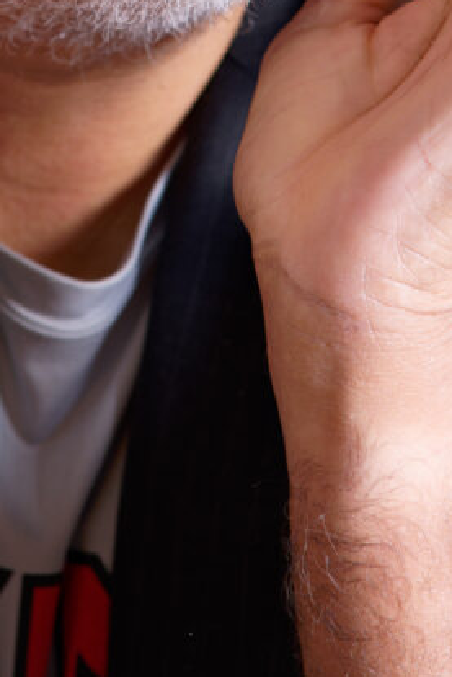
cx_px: 13
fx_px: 4441
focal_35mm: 236
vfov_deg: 8.6
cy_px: -137
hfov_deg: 5.8
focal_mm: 85
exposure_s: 1/125
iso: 250
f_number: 5
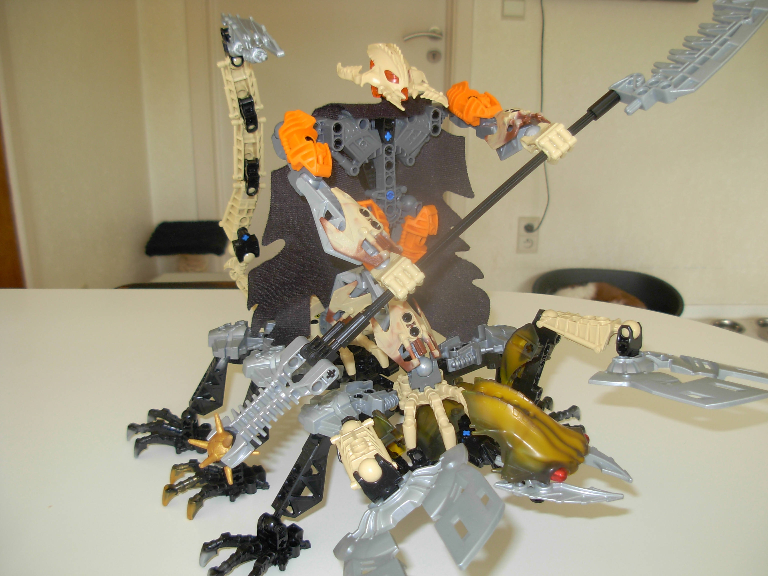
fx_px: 843
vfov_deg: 37.7
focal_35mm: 38
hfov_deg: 49.0
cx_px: 384
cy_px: 288
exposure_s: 1/47.9
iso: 79
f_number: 2.9
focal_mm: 6.3
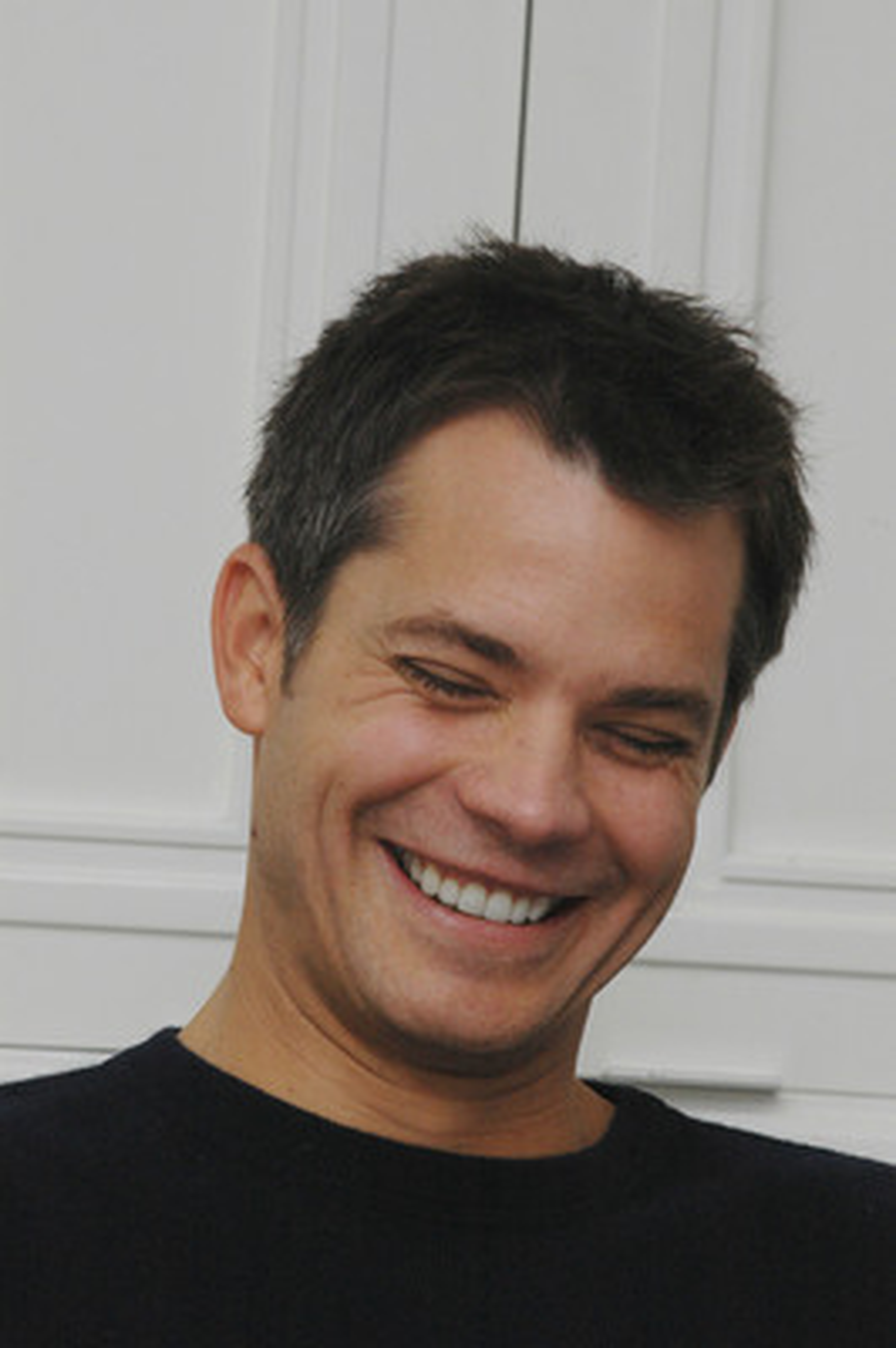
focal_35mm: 218
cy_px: 674
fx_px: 8133
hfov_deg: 6.3
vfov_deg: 9.5
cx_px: 448
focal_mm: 145
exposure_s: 1/320
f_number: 11
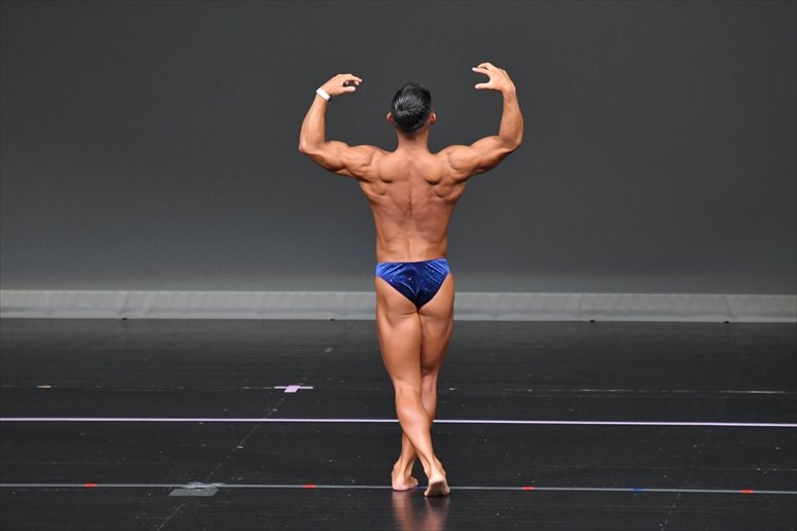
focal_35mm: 315
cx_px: 398
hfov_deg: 6.5
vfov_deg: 4.4
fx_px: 6970
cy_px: 266
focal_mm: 210
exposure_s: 1/400
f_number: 5.6
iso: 4000
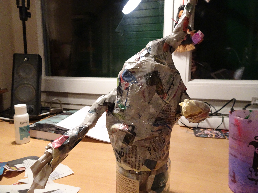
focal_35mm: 24
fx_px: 179
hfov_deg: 71.6
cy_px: 96
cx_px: 129
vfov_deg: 56.8
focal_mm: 4.1
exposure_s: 1/20
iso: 800
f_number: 3.5
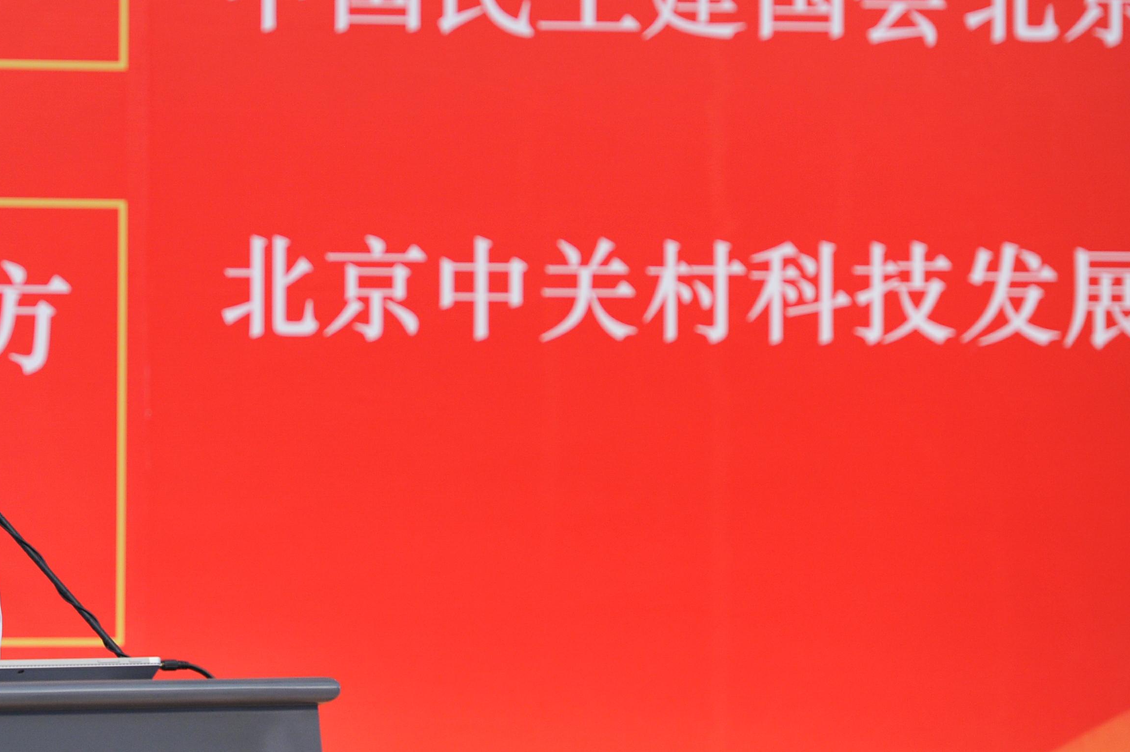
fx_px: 7780
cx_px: 220
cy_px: 284
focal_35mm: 248
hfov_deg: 8.3
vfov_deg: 5.5
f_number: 3.5
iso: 1250
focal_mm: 135
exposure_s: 1/125
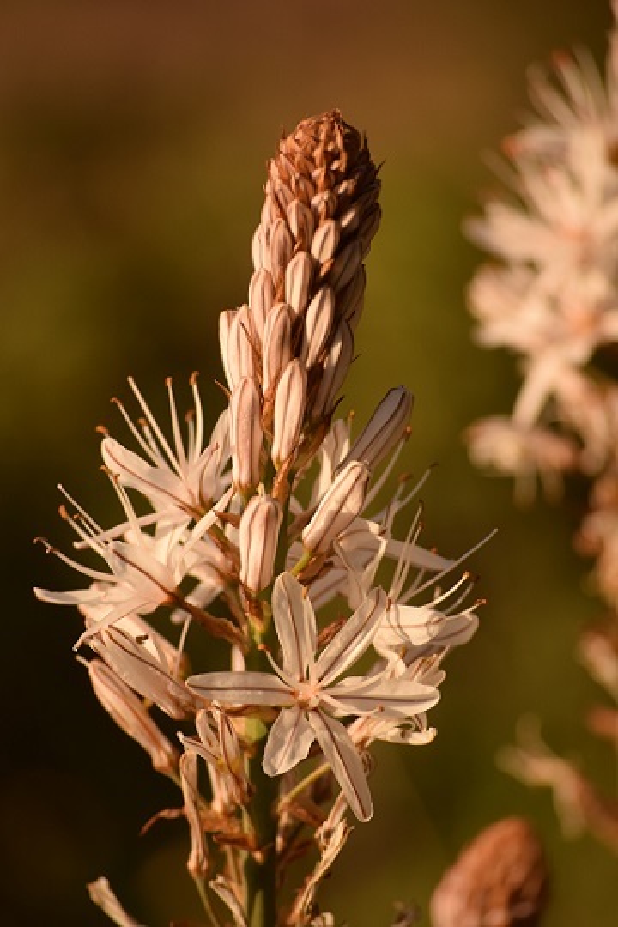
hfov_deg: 7.0
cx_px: 309
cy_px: 464
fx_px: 5021
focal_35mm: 195
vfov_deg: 10.5
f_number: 4.8
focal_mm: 130
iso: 500
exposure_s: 1/3200
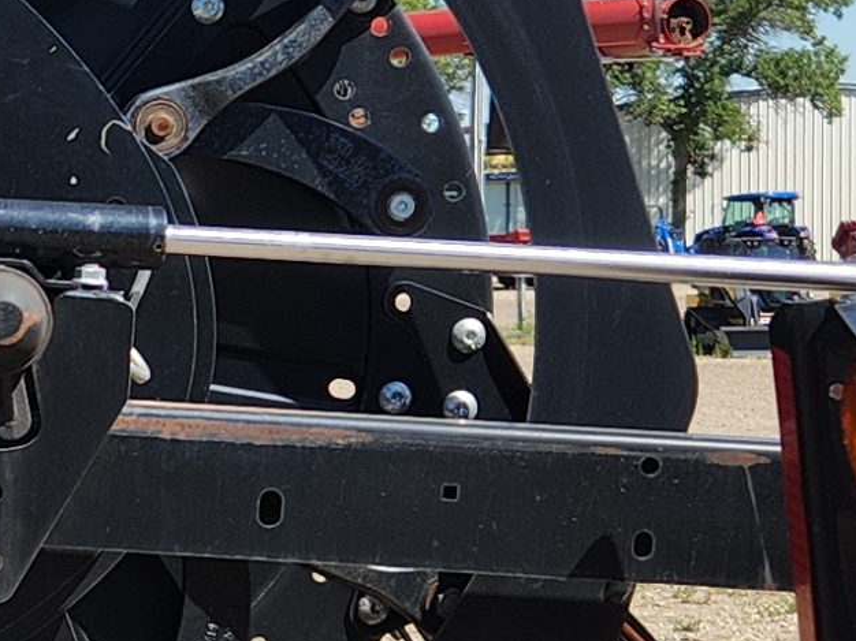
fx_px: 3634
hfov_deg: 12.2
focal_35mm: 147
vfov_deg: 10.1
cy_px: 513
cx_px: -758
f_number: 1.8
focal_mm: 5.4
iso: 20
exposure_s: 1/1497
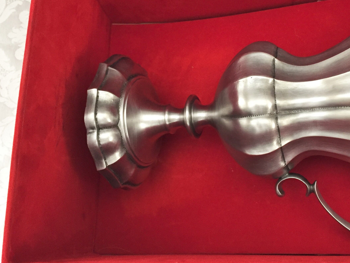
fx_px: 455
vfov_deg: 32.0
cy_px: 98
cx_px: 244
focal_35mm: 45
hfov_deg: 41.3
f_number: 2.2
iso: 200
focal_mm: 4.15
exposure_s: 1/33
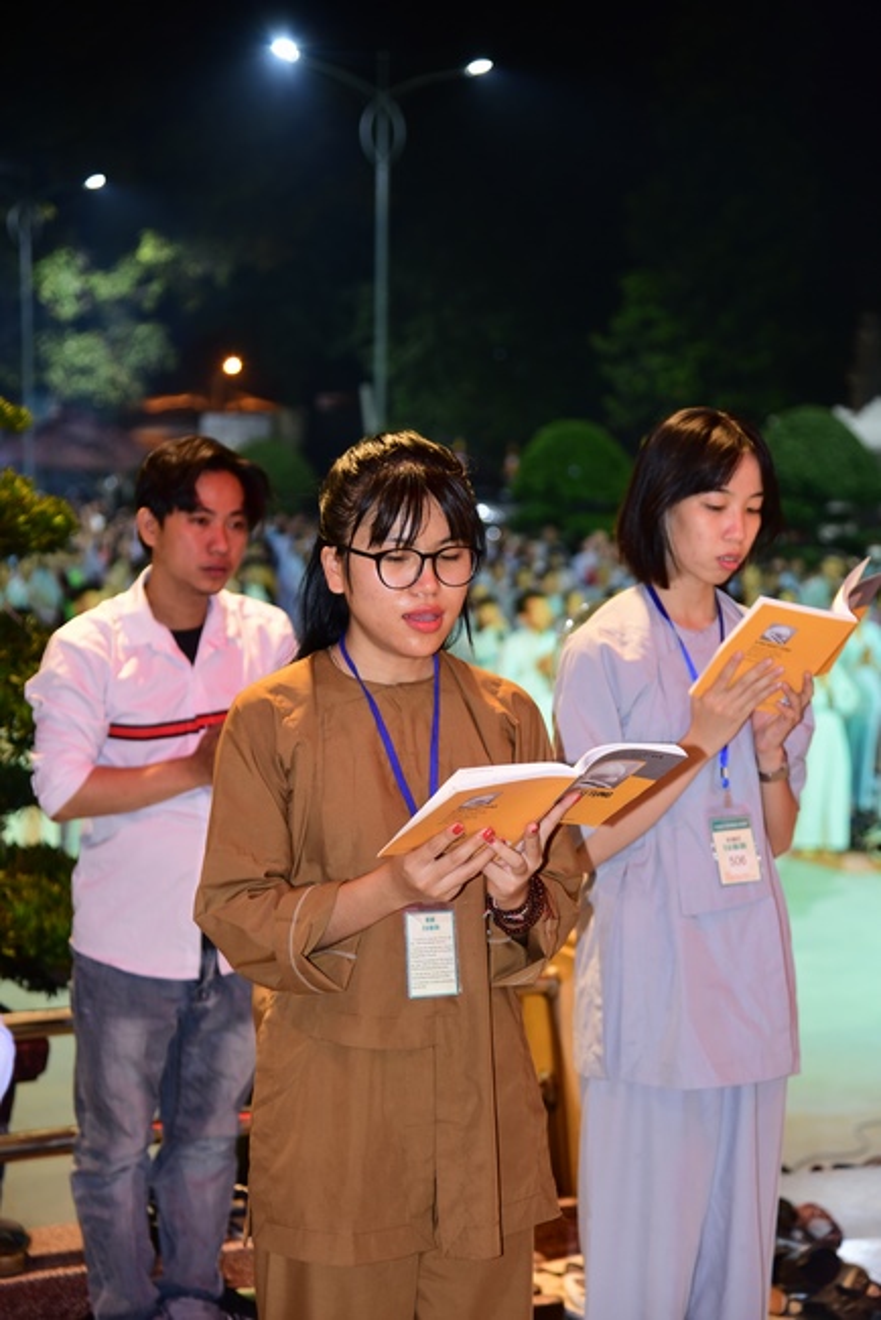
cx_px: 440
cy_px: 660
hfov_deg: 19.5
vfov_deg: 28.8
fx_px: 2567
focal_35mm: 70
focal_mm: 70
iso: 1250
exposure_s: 1/25
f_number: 4
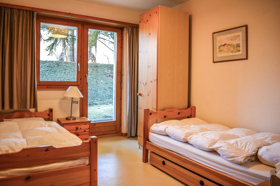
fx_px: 210
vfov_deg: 47.9
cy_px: 93
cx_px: 140
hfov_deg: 67.4
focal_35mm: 27
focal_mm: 18
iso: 450
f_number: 4
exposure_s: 1/60
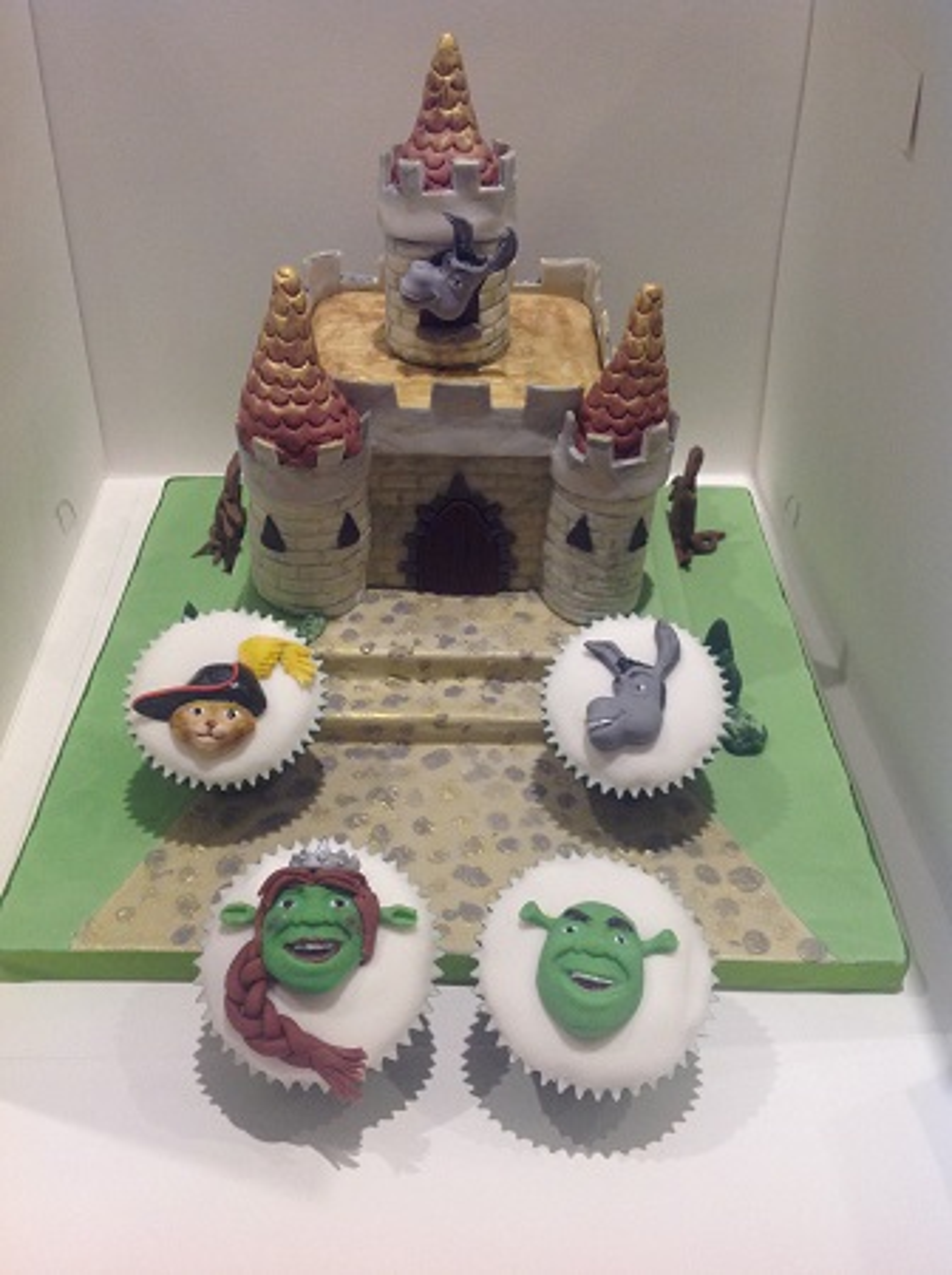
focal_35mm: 35
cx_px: 476
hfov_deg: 40.6
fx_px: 1287
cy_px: 638
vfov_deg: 52.7
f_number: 2.4
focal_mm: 4.28
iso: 125
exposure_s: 1/17
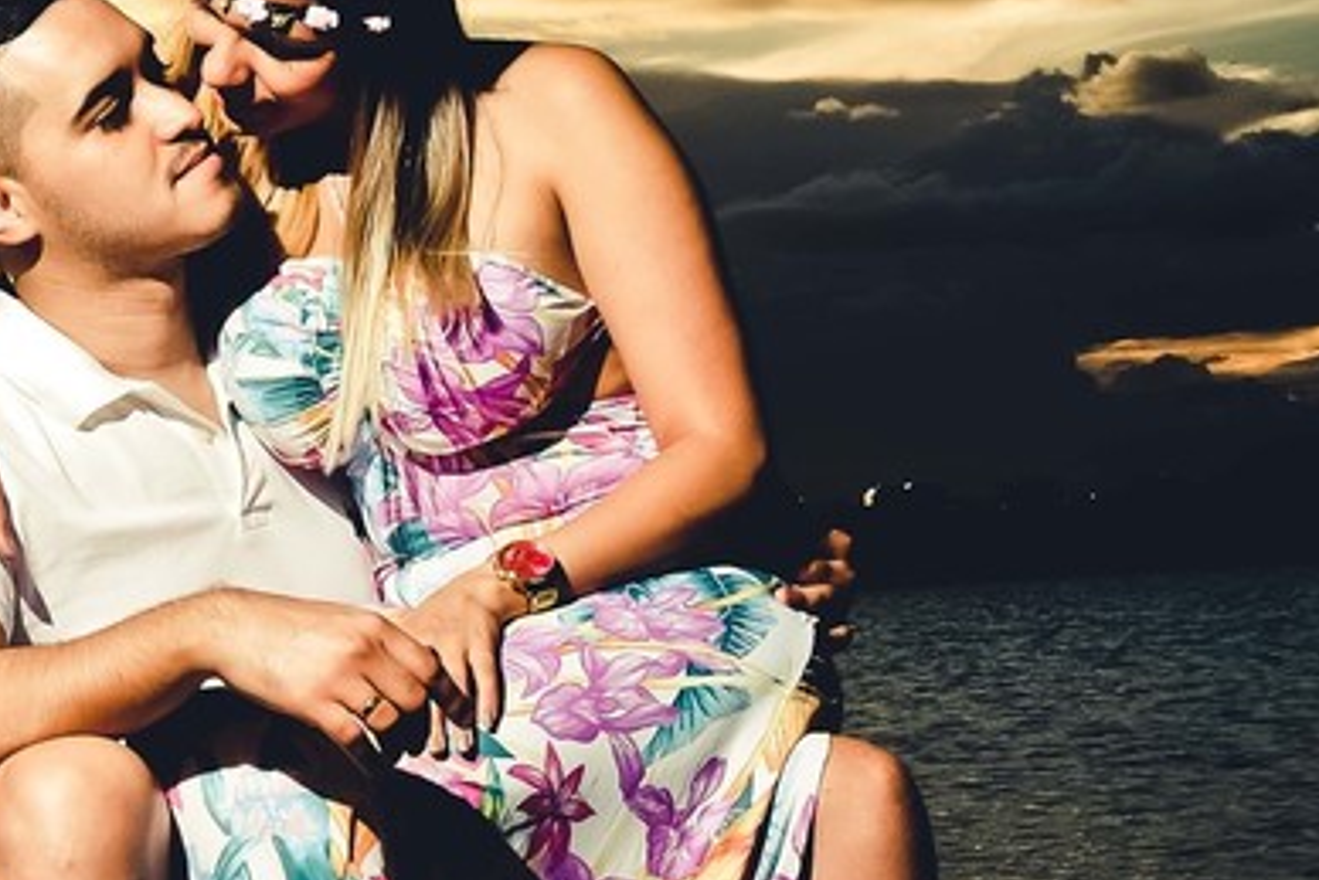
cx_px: 153
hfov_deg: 14.6
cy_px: 809
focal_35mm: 139
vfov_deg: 9.8
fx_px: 5094
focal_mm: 30.2
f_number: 13
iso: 100
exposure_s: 1/180
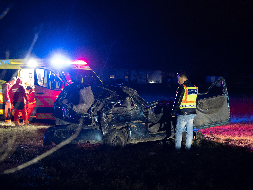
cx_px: 126
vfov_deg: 18.4
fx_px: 585
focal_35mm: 80
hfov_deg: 24.4
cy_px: 95
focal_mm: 40
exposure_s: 1/4
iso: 1250
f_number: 2.8
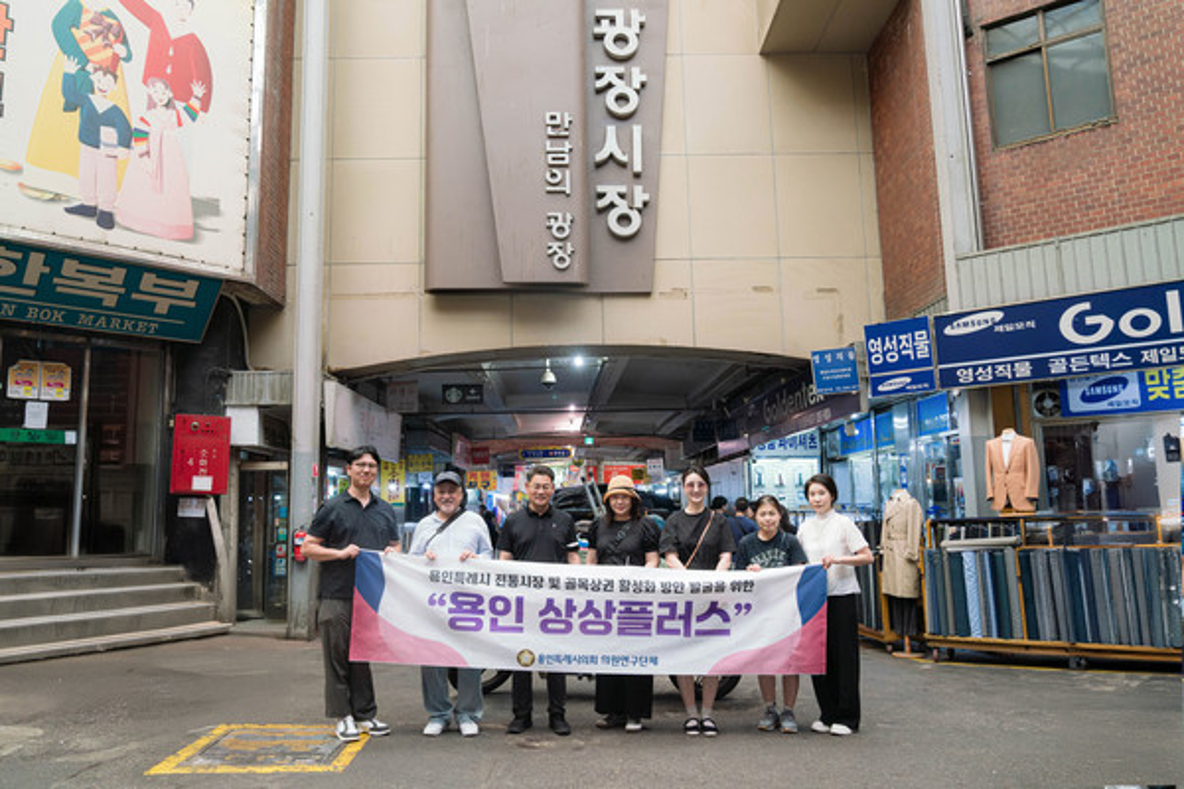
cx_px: 592
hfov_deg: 73.7
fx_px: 789
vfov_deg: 53.1
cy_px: 394
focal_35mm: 24
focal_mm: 24
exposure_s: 1/250
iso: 400
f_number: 4
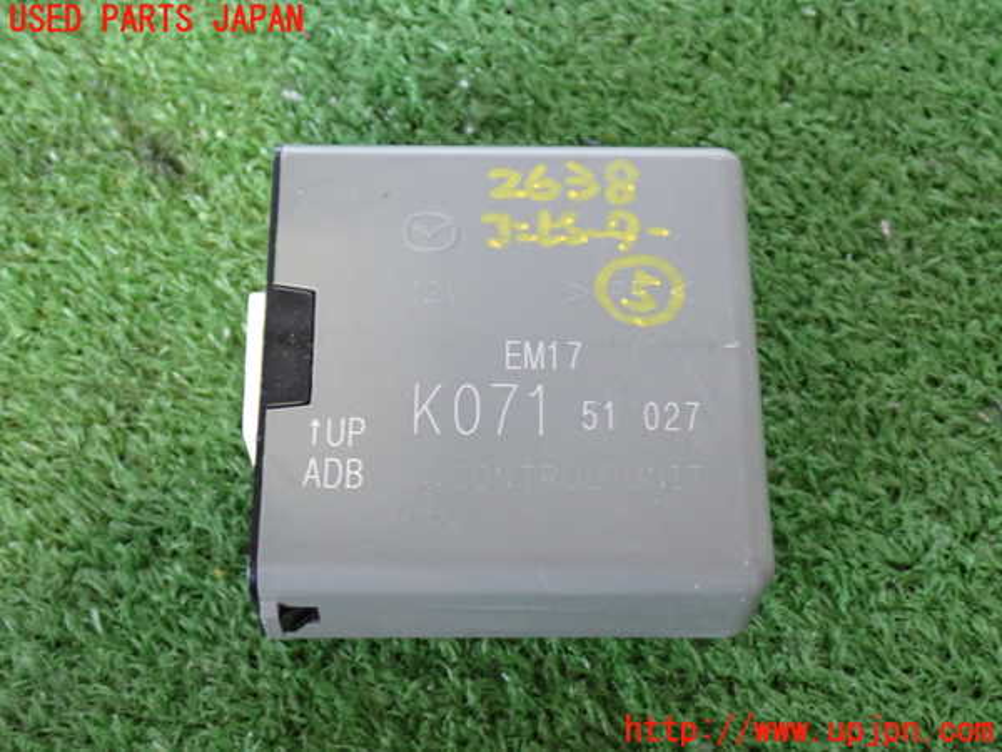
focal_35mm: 58
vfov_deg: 25.2
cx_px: 501
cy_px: 376
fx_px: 1679
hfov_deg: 33.2
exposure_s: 1/30
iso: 800
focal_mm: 10.35
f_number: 3.5
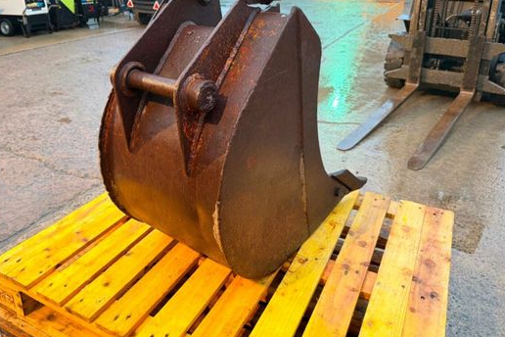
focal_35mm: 29
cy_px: 123
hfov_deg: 63.4
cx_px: 221
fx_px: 407
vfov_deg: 44.5
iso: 250
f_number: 1.78
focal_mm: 6.76
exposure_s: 1/50
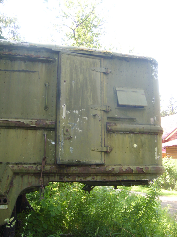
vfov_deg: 52.6
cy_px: 118
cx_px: 88
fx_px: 239
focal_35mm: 35
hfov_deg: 40.7
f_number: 2.8
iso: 50
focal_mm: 5.8
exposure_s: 1/67
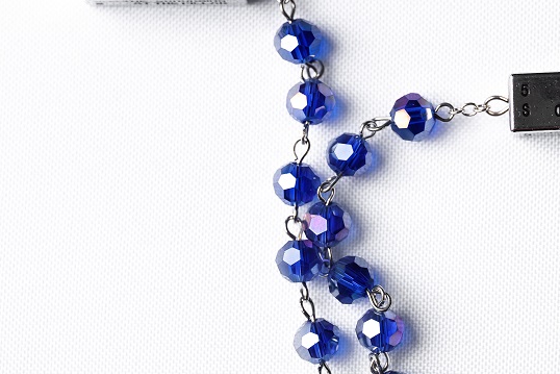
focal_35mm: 195
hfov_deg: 10.5
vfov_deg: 7.0
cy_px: 79
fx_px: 3034
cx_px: 326
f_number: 4
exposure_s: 1/100
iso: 64
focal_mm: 105
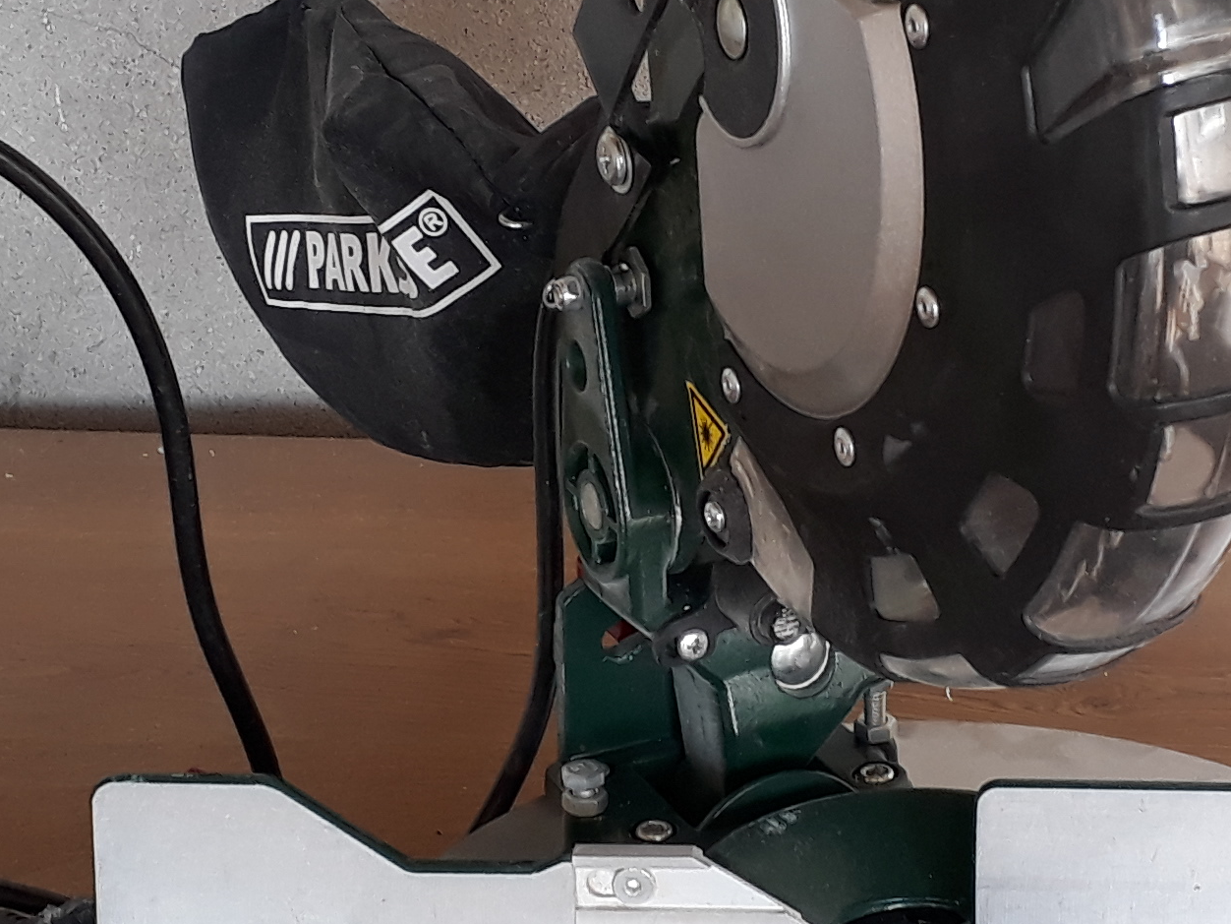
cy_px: 406
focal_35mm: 89
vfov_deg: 16.6
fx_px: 3165
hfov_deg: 22.0
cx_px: 751
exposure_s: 1/50
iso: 50
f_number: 1.9
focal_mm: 3.6
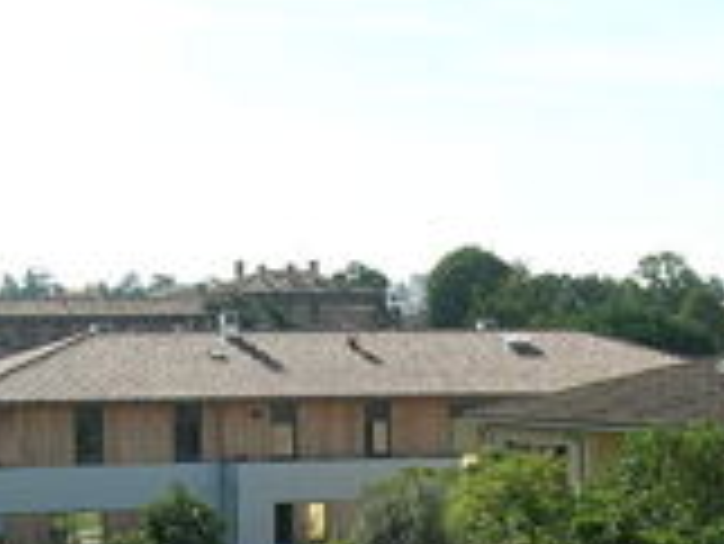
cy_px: 629
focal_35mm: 113
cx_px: 283
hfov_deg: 17.4
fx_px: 2365
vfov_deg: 12.8
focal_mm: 7.8
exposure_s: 1/463
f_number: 4.8
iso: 64
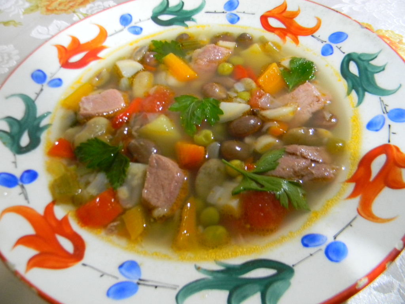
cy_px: 152
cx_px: 202
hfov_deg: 63.4
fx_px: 328
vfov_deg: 49.7
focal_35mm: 28
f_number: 3.5
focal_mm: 5
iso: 400
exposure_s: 1/9.7
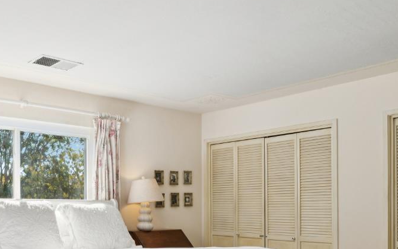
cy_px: 214
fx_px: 423
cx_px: 88
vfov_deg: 31.5
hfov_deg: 48.0
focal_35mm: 39
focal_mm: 17
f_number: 11
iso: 320
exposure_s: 1/50
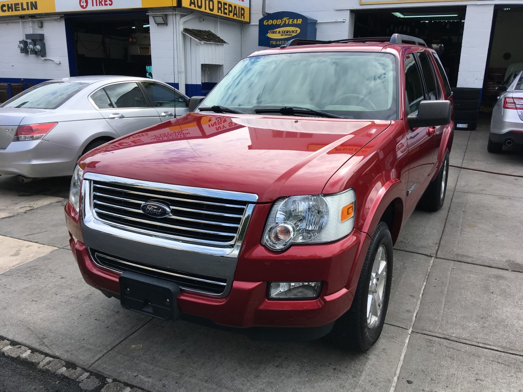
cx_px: 262
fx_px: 438
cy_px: 196
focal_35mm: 29
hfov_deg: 61.7
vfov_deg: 48.2
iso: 25
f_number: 2.2
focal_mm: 4.15
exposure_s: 1/950
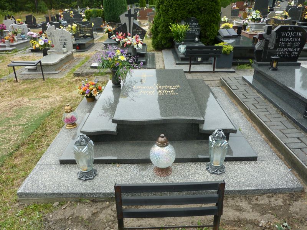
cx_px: 154
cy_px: 115
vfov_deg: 54.9
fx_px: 222
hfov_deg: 69.4
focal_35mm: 25
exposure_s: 1/125
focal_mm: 4.1
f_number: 4
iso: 80
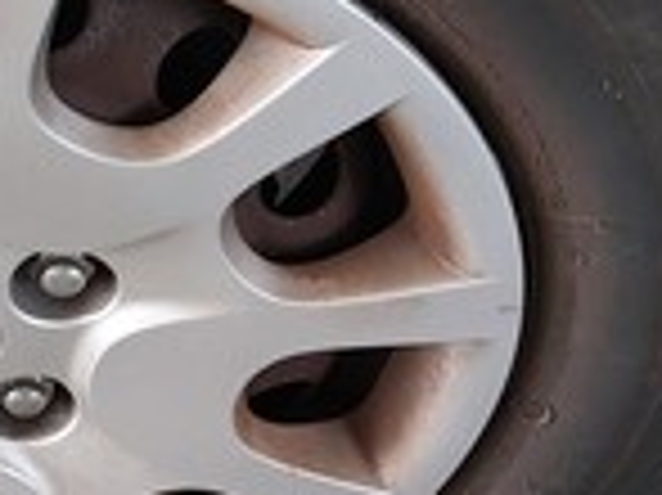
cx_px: -126
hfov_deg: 18.3
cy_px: 32
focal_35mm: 102
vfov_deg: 14.3
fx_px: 1949
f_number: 1.8
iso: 320
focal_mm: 5.23
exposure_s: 1/50
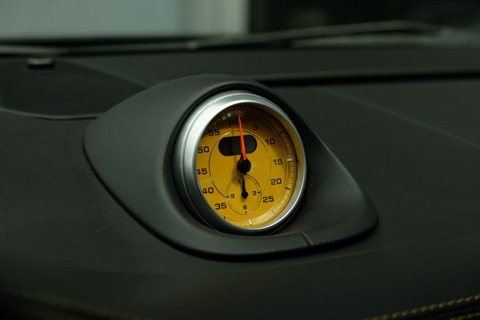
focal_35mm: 83
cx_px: 240
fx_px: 1107
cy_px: 160
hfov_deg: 24.5
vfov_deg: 16.5
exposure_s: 1/320
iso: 200
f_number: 5.6
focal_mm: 55
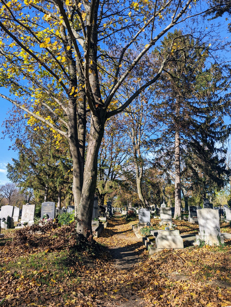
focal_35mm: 24
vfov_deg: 71.5
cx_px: 116
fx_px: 213
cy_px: 154
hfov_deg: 56.9
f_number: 1.85
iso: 41
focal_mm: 6.81
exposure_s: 1/1348
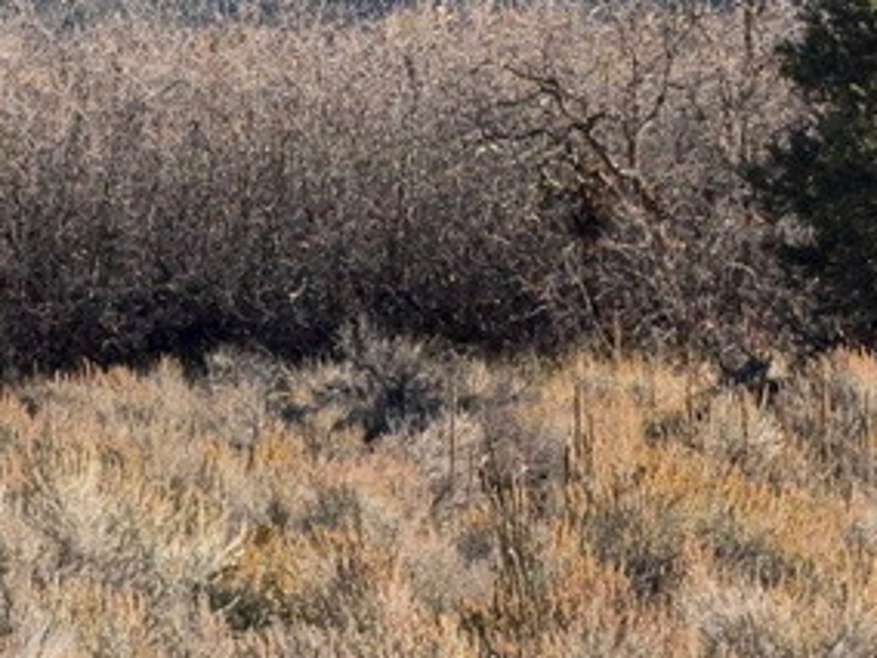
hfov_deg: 4.6
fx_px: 10945
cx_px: 732
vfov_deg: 3.4
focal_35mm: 432
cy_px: -178
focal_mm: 15.66
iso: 160
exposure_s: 1/4115
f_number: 2.8
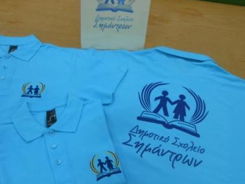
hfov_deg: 51.1
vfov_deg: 39.7
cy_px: 85
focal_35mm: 36
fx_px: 255
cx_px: 103
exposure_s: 1/30
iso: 250
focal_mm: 5.3
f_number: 3.8
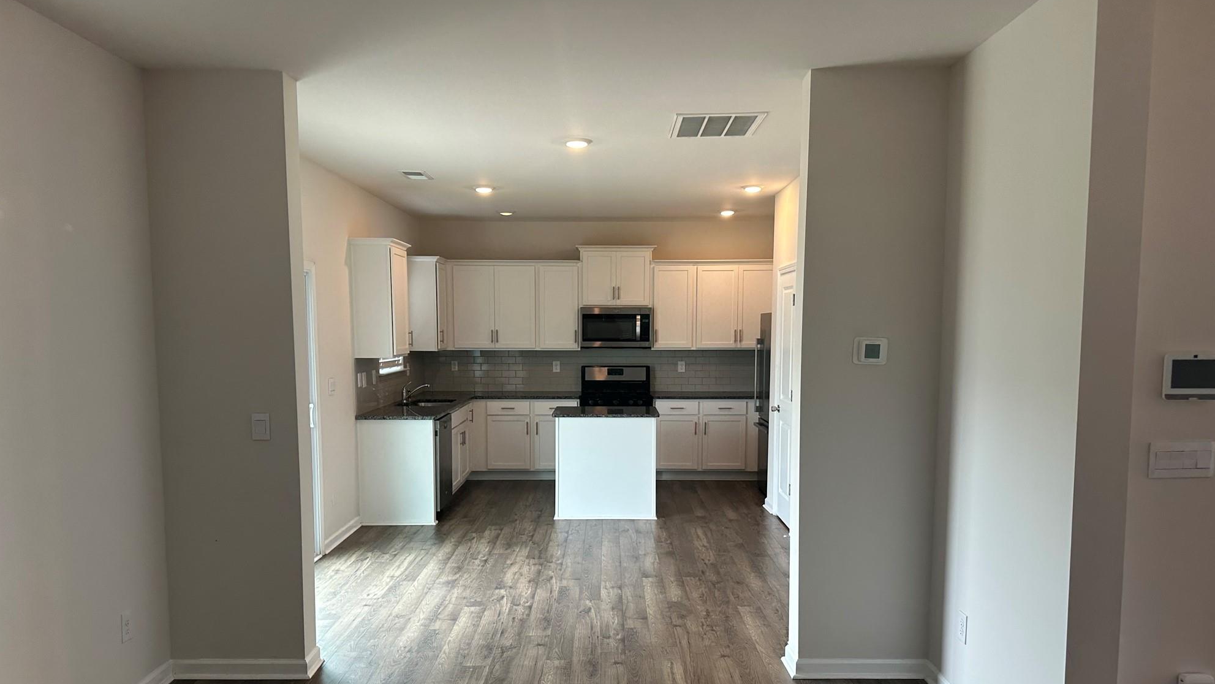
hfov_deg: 69.8
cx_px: 592
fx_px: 870
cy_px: 404
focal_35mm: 27
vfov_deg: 42.7
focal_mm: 6.86
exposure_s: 1/120
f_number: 1.78
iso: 125
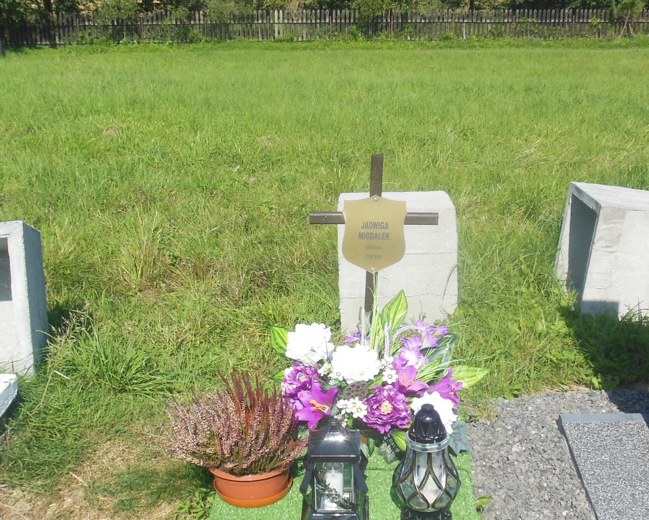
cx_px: 359
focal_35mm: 45
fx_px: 864
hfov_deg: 41.1
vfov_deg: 33.4
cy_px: 293
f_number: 3.2
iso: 125
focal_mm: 4.5
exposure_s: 1/1500
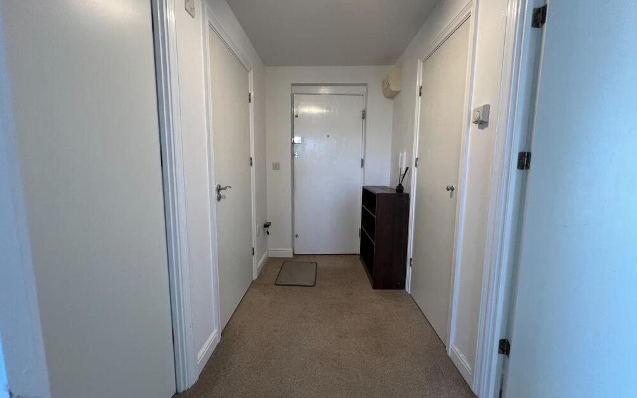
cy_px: 197
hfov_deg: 105.3
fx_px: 243
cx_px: 315
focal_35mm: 14
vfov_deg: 78.6
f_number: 1.8
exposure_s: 1/100
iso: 125
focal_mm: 1.57
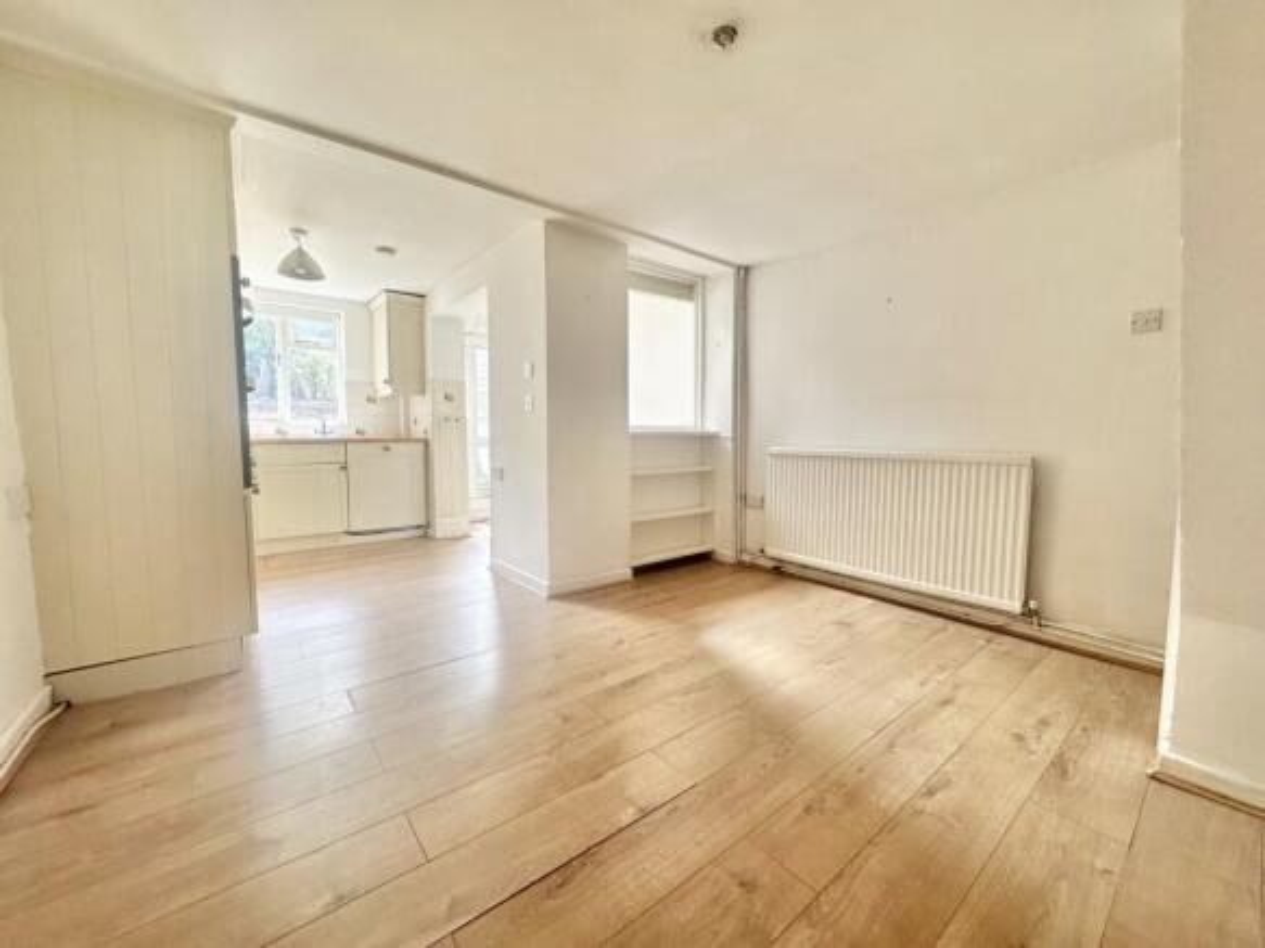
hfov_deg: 102.1
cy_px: 474
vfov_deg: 85.7
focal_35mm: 14
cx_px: 632
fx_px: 512
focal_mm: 2.22
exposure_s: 1/99
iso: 64
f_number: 2.2
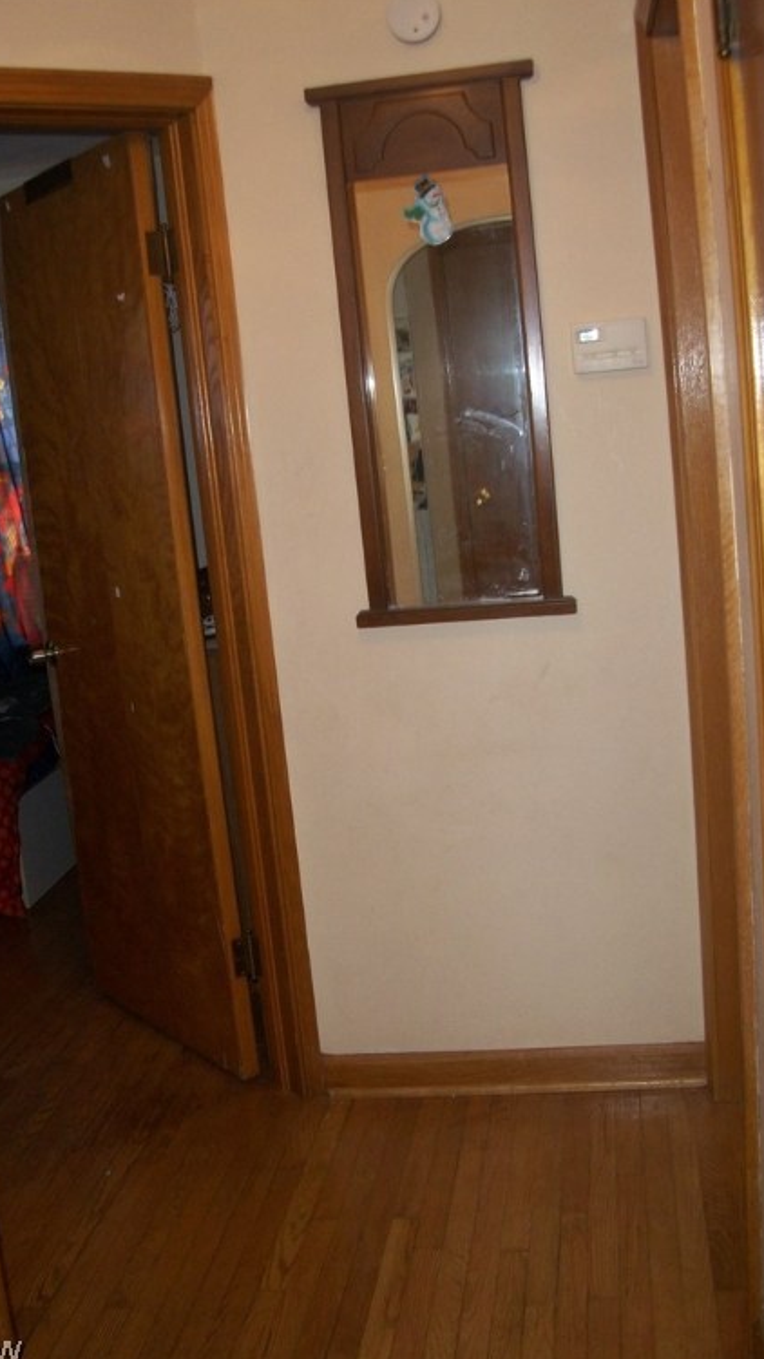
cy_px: 684
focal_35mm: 39
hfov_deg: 30.4
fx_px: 1406
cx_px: 357
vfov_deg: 51.6
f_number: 3.1
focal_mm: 6.3
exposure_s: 1/30
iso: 160
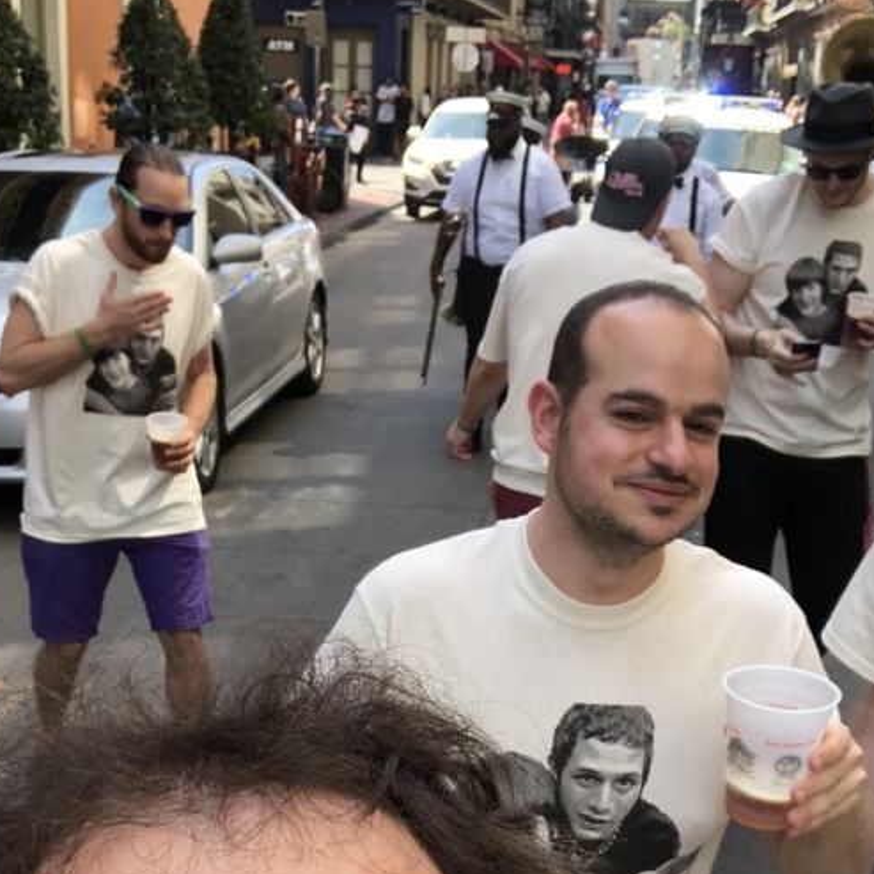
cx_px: 415
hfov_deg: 31.1
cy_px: 698
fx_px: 1571
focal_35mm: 55
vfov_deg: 30.3
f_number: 2.2
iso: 20
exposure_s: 1/120
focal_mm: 2.87
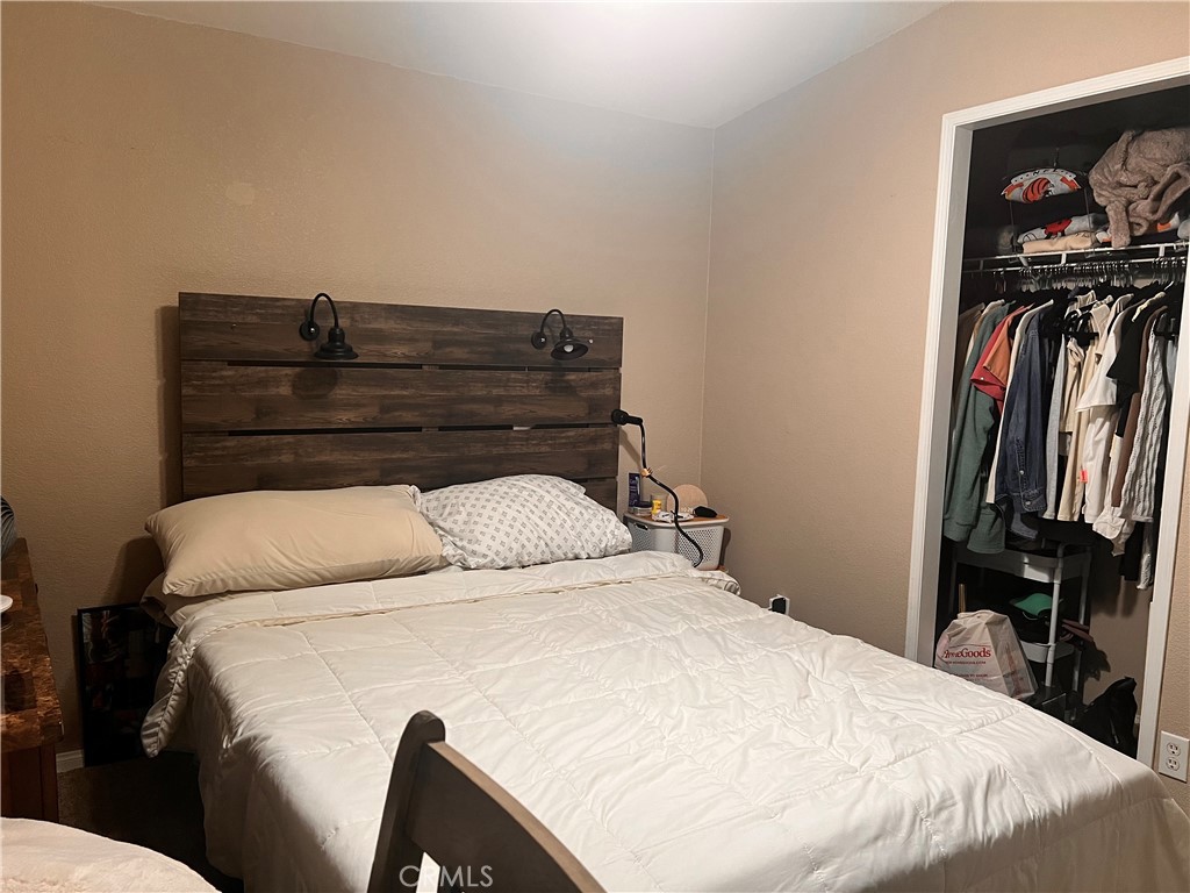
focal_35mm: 26
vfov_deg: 53.1
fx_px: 894
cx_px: 595
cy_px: 446
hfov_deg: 67.3
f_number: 1.5
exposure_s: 1/60
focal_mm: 5.7
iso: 160
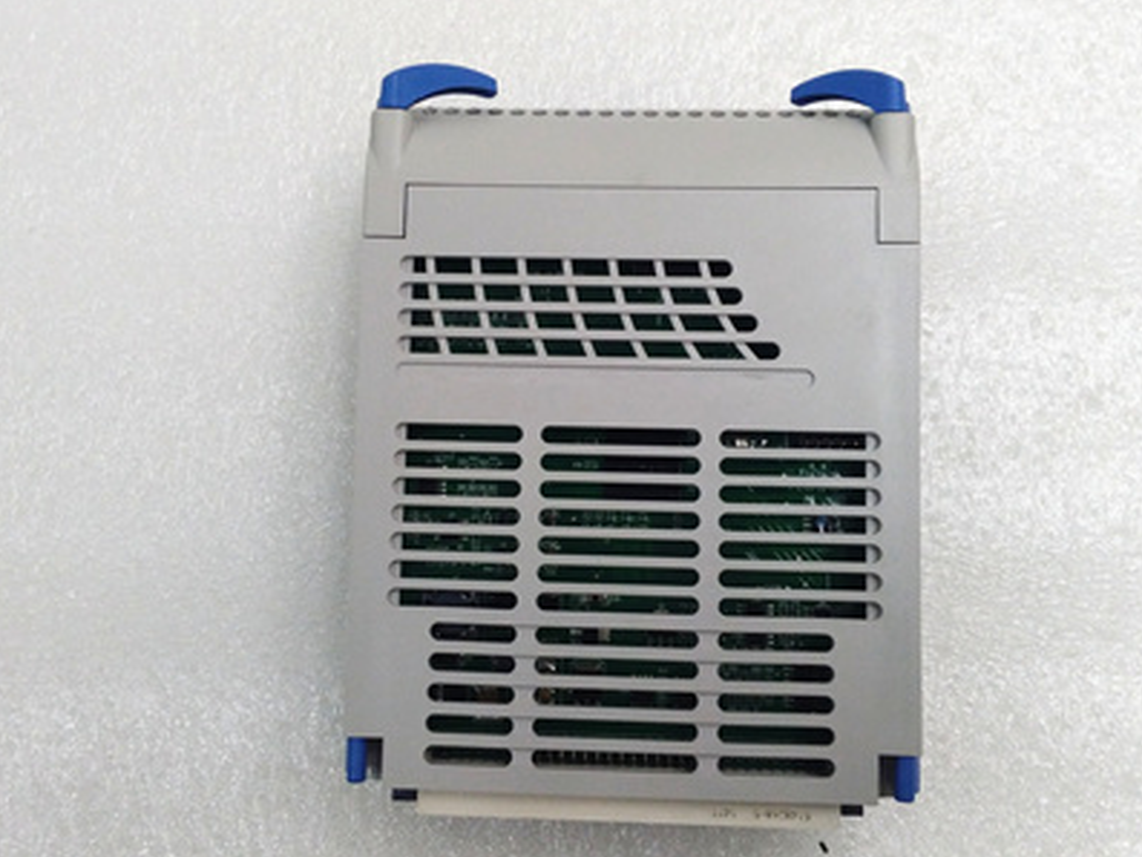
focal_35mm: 34
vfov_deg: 41.8
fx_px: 1122
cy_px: 410
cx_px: 567
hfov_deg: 53.9
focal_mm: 3.79
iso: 362
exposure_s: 1/33
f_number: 2
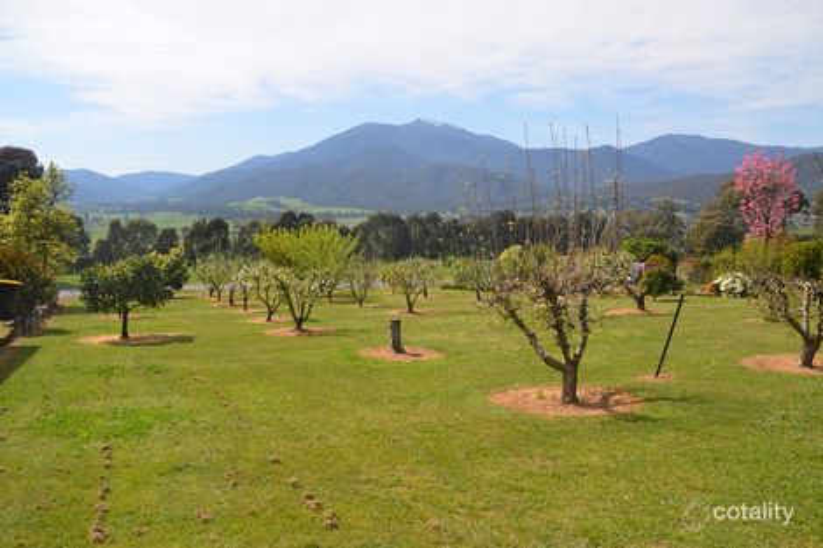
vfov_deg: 47.9
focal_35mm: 27
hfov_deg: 67.4
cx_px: 412
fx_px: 617
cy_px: 274
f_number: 8
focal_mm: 18
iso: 100
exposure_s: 1/250
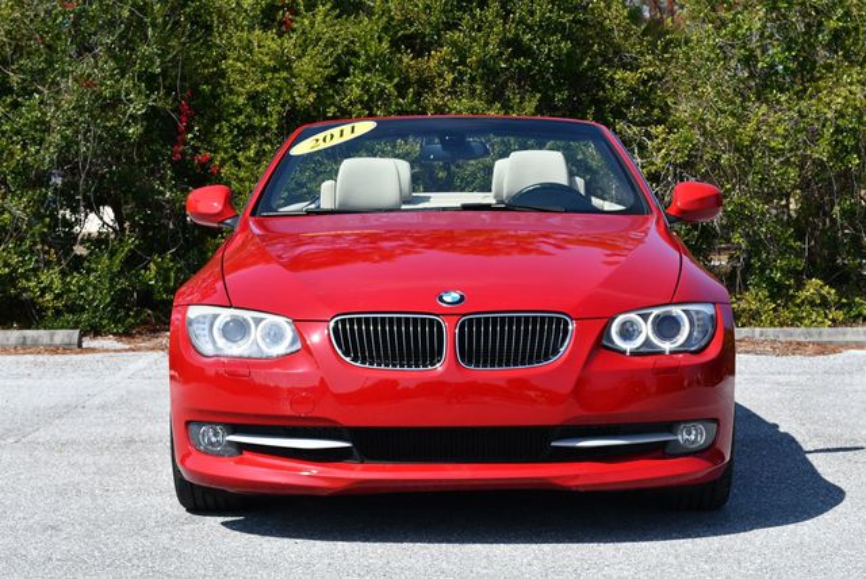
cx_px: 433
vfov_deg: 16.3
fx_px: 2022
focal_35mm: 84
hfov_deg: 24.2
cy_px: 290
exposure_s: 1/250
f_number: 8
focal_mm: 42
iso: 100
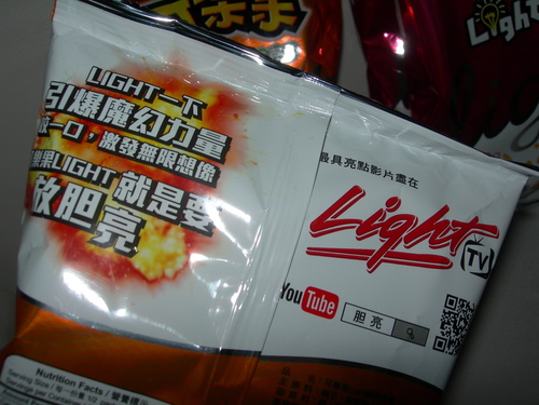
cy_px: 202
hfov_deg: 49.0
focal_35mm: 38
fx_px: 592
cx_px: 270
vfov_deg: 37.7
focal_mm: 7.8
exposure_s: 1/60.1
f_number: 4.8
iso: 50
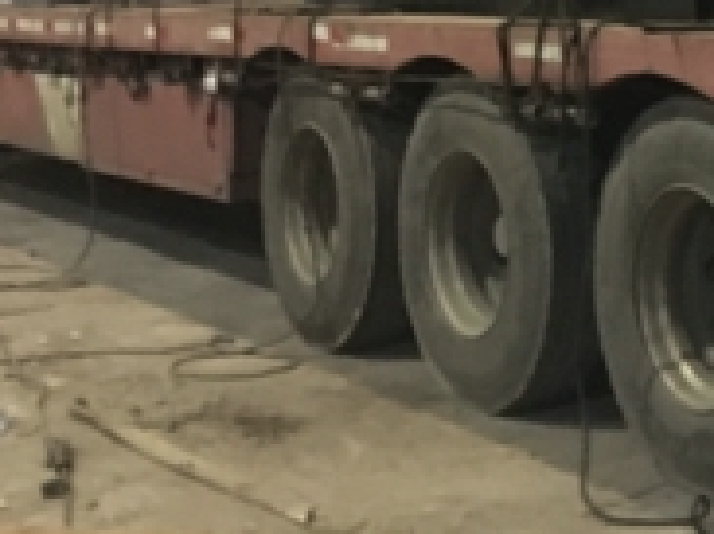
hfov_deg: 19.7
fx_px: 1958
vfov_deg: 14.7
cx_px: 808
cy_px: -210
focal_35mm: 95
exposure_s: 1/17
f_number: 2.2
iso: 640
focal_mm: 4.15
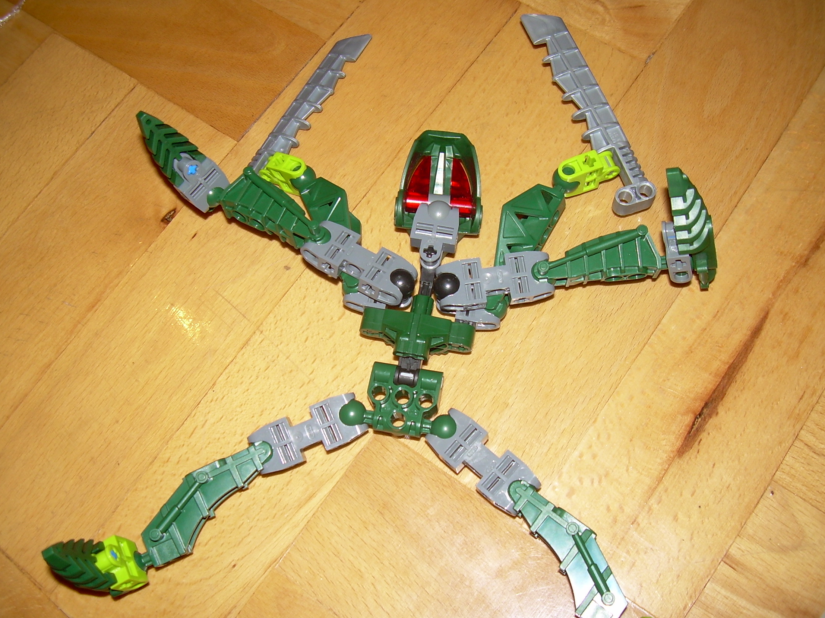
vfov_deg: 36.8
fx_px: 929
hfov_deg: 47.9
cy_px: 311
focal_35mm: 39
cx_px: 406
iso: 50
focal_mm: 6.3
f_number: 2.8
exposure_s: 1/60
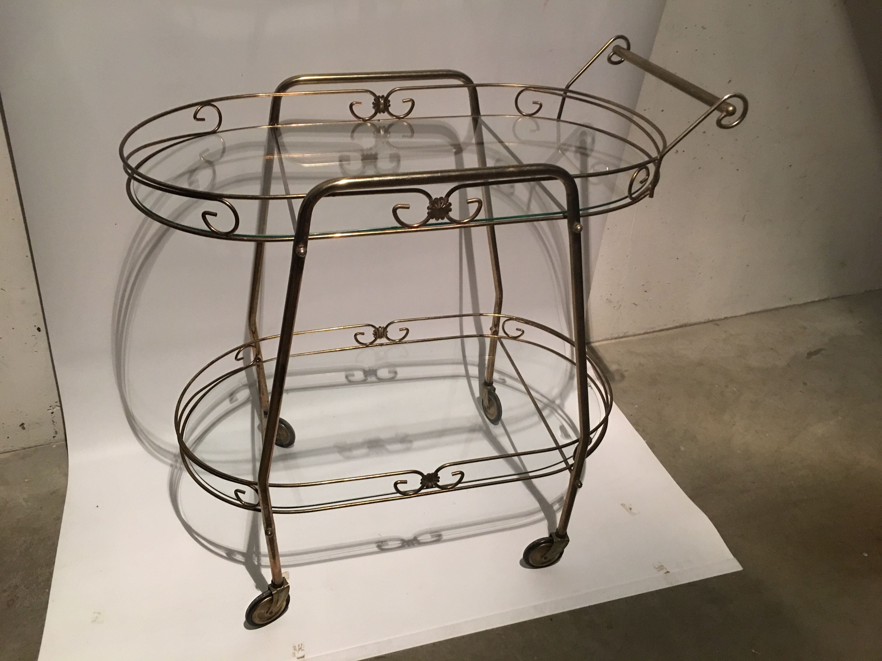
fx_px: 739
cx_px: 441
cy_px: 330
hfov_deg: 61.7
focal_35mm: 29
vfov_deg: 48.2
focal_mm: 4.15
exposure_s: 1/10
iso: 100
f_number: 2.2
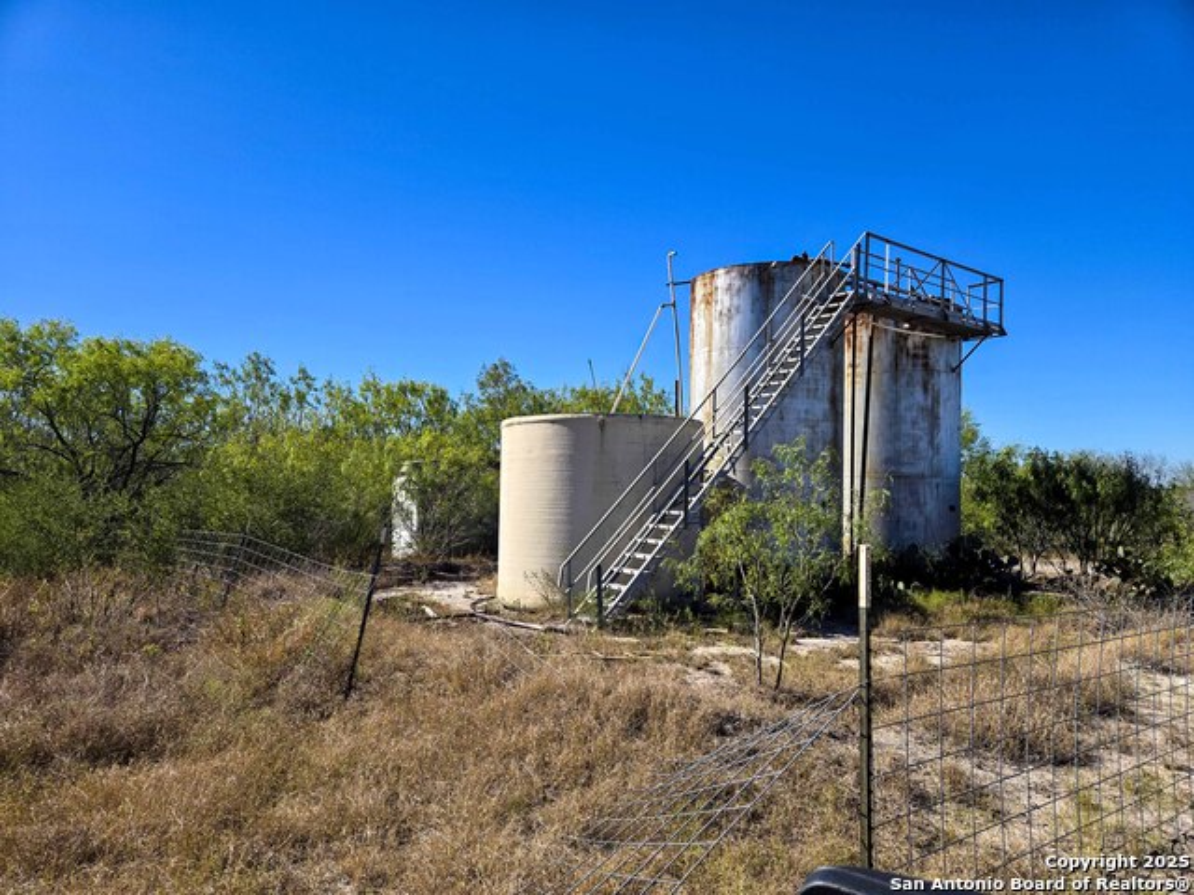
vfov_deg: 58.9
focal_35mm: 23
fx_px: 793
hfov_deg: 73.9
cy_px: 448
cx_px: 597
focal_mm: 5.4
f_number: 1.8
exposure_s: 1/1869
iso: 25
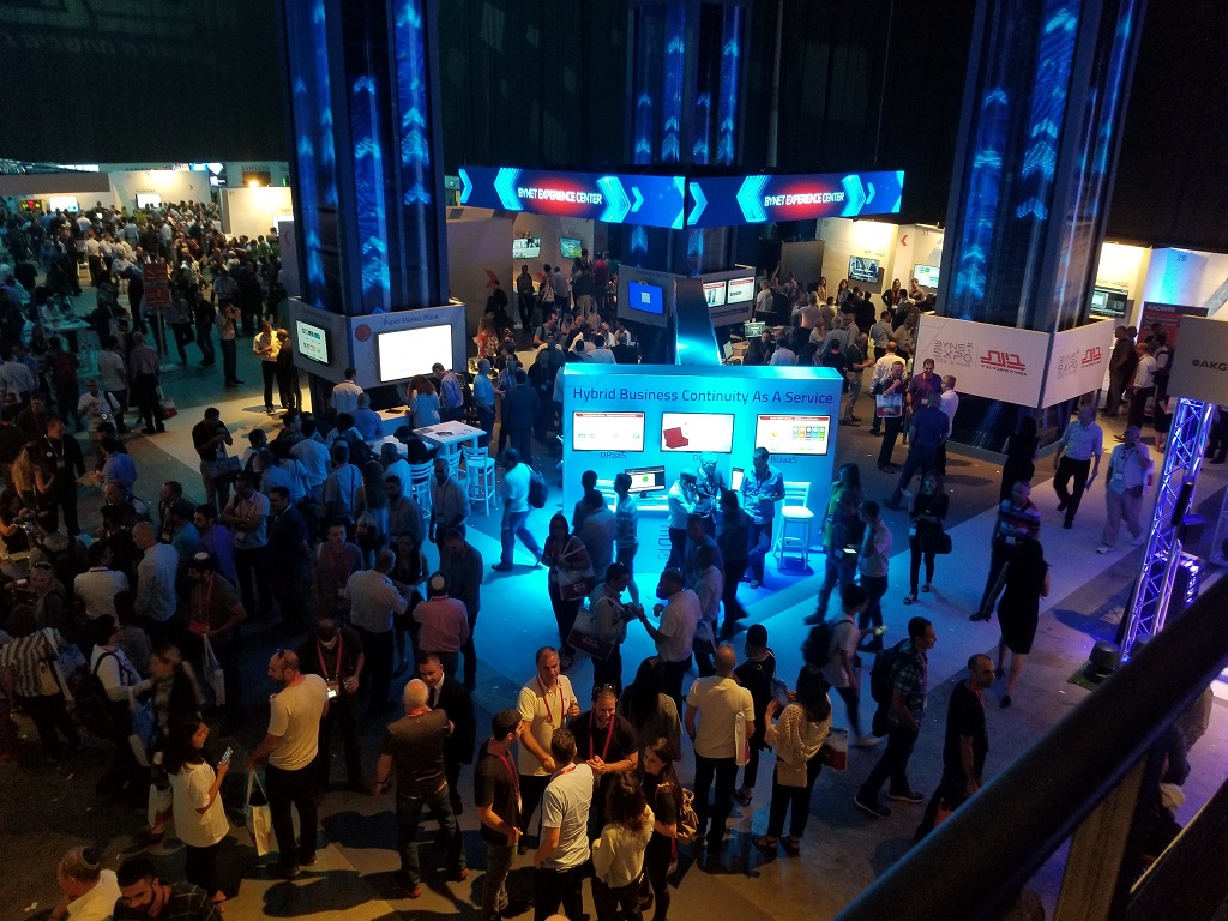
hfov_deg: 67.3
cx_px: 614
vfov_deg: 53.1
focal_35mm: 26
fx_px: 922
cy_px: 460
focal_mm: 4.25
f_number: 1.7
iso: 200
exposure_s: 1/33
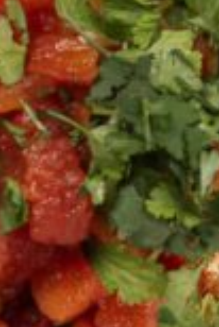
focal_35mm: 512
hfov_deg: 2.7
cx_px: 88
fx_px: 4661
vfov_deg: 4.0
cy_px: -21
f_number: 8
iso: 100
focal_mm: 105
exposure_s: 1/200
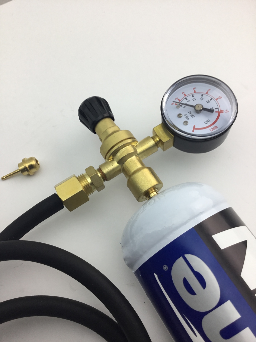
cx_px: 128
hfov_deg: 45.4
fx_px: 306
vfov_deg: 58.4
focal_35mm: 31
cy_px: 171
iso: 32
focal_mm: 3.3
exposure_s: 1/100
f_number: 2.4
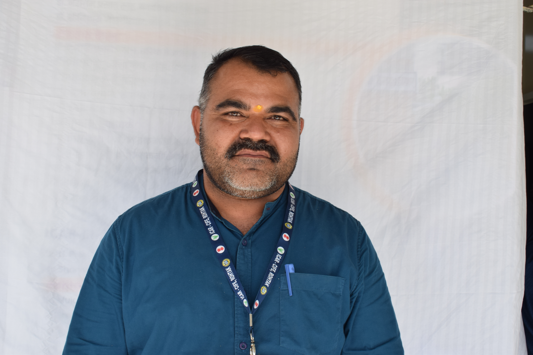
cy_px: 178
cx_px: 266
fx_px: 711
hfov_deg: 41.1
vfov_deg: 28.1
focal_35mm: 48
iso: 250
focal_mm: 32
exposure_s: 1/100
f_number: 13
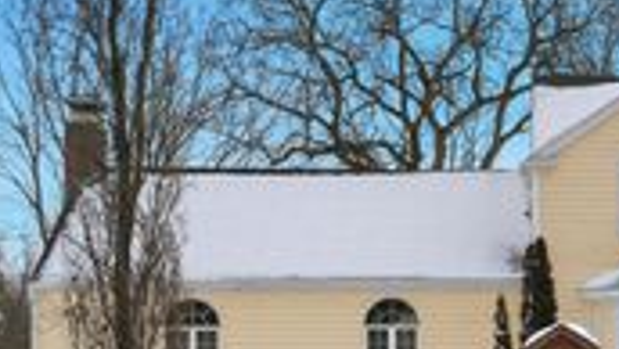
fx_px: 1273
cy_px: 272
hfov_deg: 25.6
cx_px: 651
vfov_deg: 15.5
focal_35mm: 78
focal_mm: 17
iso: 100
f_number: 4
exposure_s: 1/4000
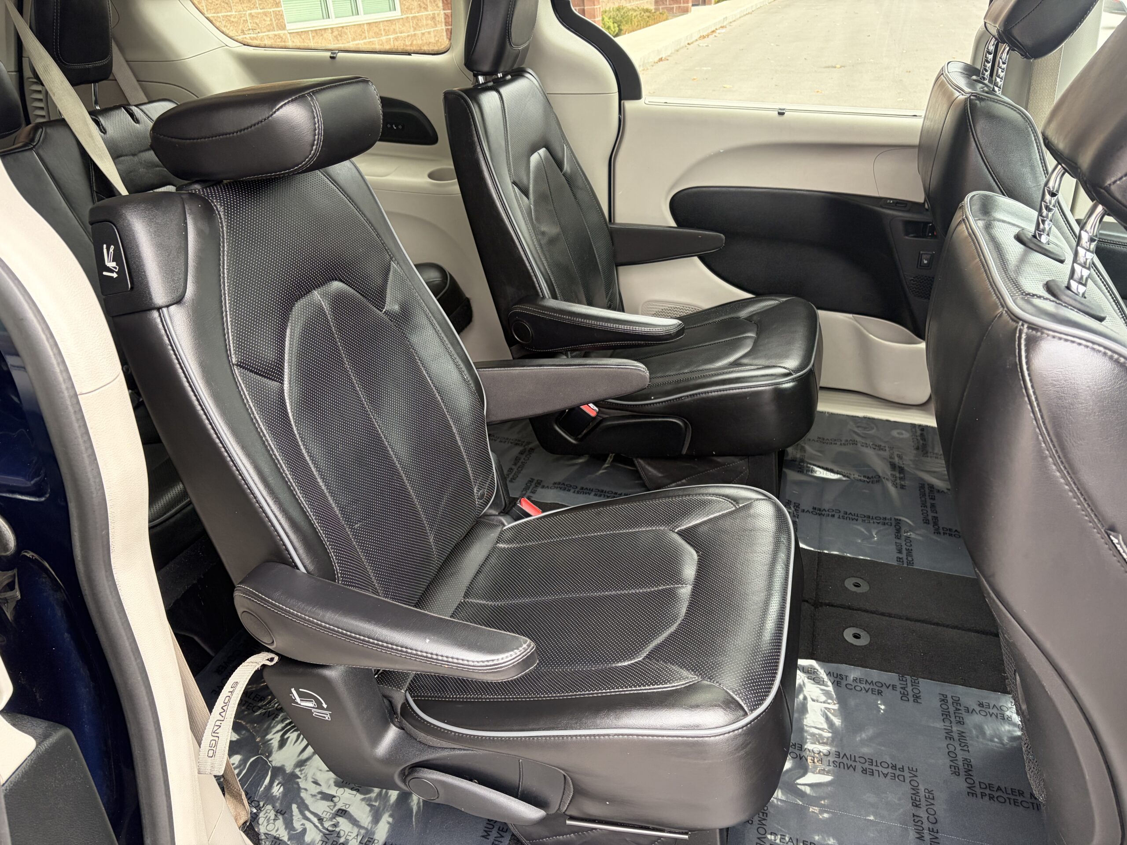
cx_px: 564
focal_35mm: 26
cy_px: 422
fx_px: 846
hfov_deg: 67.3
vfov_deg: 53.1
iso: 125
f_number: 1.6
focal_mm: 5.96
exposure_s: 1/114
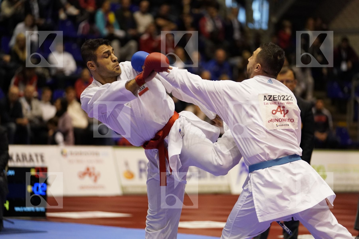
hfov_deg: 13.2
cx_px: 180
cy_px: 120
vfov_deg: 8.9
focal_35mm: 155
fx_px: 1546
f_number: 2.8
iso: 4000
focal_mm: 155
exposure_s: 1/1000
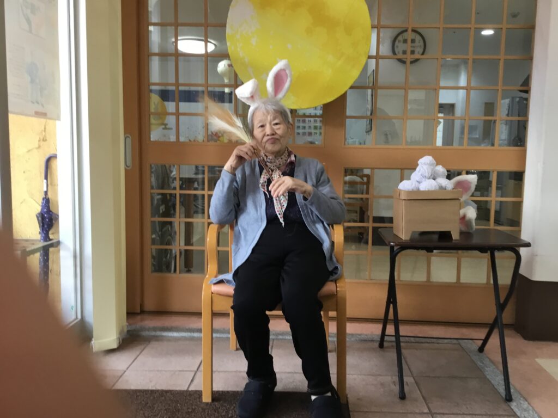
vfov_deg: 45.4
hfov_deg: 58.4
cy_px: 209
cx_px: 279
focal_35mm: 31
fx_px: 500
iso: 80
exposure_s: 1/33
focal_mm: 3.3
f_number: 2.4
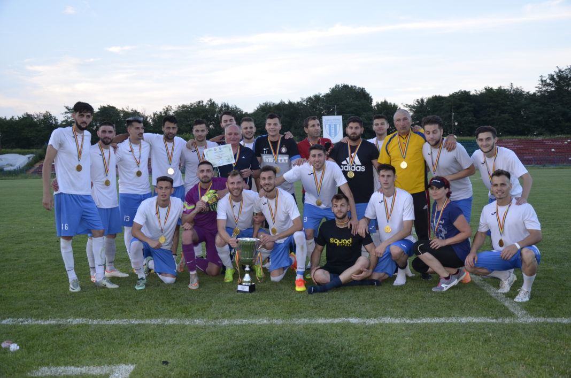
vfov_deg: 39.8
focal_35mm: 33
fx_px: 522
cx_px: 286
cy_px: 189
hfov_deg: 57.3
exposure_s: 1/125
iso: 250
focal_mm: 22
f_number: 3.8
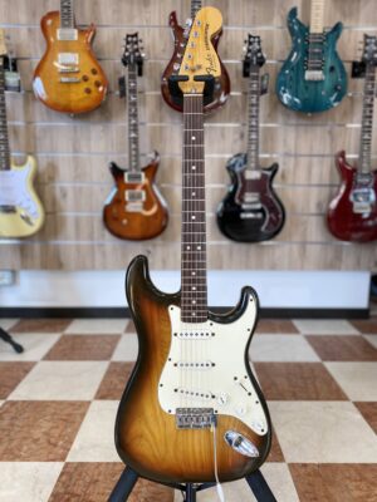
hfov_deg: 53.1
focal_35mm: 26
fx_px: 378
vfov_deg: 67.3
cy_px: 251
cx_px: 188
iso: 64
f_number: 1.8
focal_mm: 4.25
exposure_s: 1/100
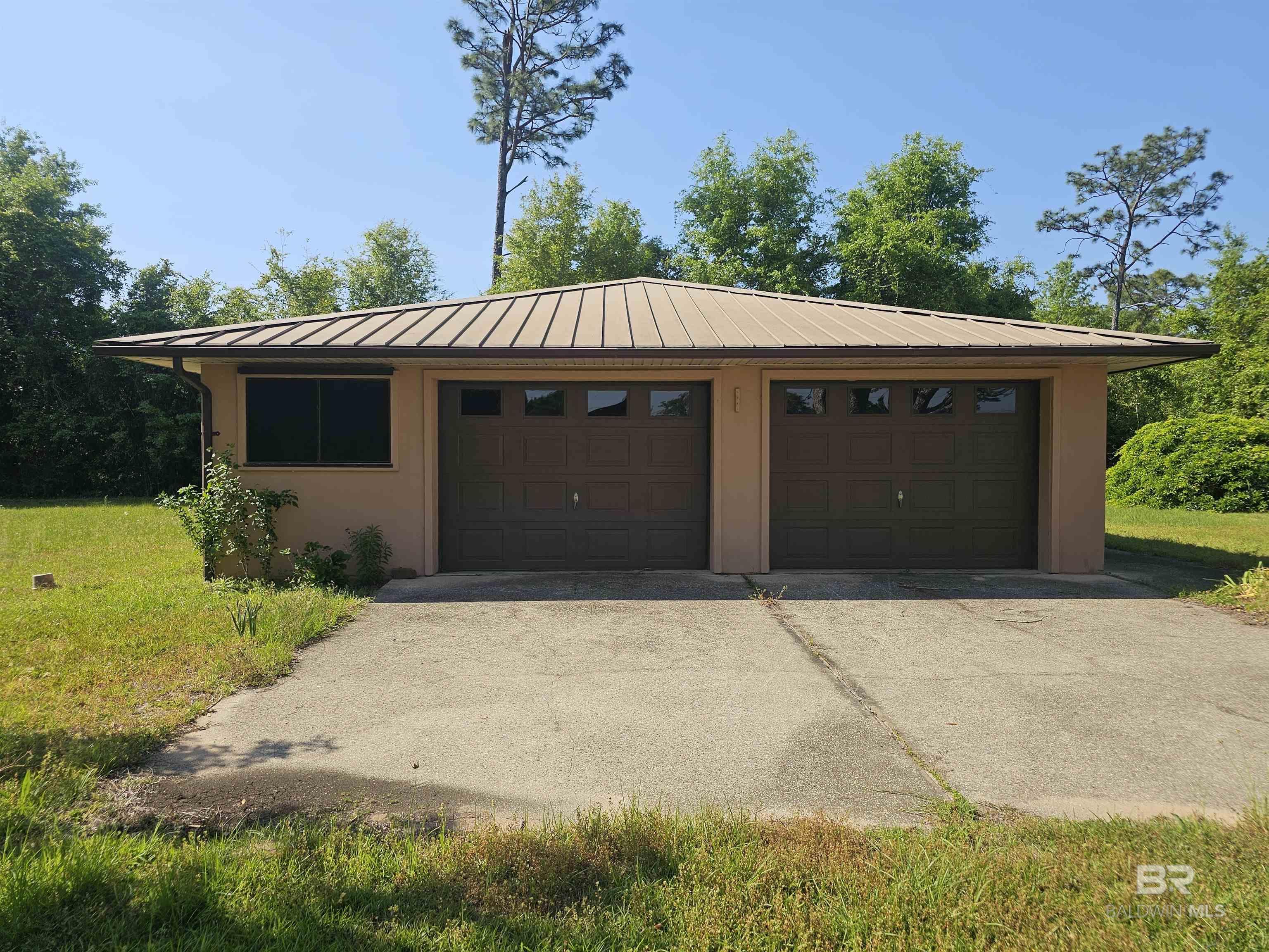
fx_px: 843
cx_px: 634
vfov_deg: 58.9
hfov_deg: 73.9
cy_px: 476
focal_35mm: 23
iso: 10
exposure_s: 1/713
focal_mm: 6.3
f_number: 1.7
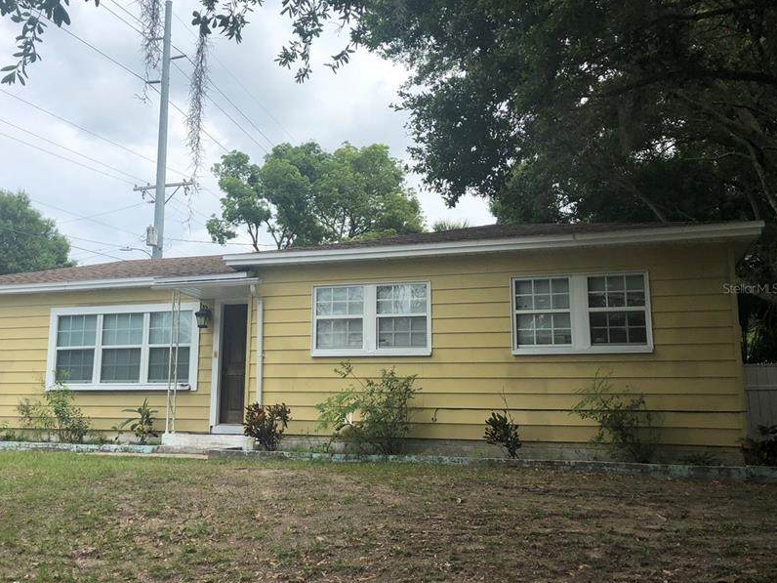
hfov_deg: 50.7
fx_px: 808
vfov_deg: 39.7
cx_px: 282
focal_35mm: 36
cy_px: 288
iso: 20
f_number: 1.8
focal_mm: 4
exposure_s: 1/1736
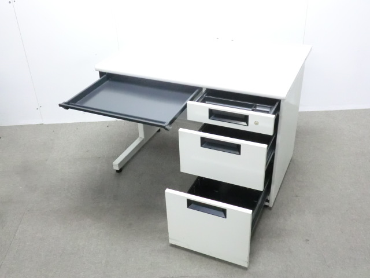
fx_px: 406
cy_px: 139
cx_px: 185
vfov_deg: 37.7
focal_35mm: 38
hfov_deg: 49.0
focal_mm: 6.9
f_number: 3.9
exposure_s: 1/25
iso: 800
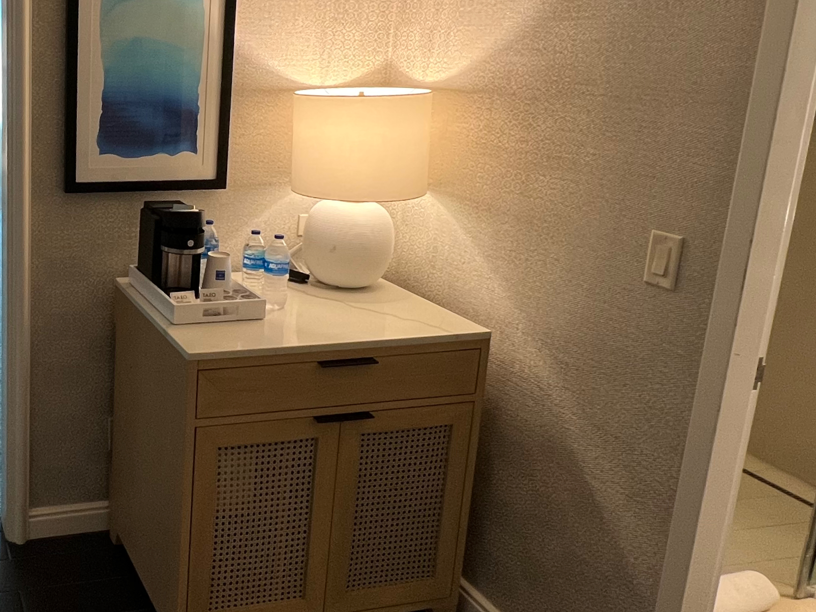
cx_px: 78
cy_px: 218
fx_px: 731
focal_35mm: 31
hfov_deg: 51.4
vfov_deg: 44.9
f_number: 1.8
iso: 200
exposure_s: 1/120
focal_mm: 1.57
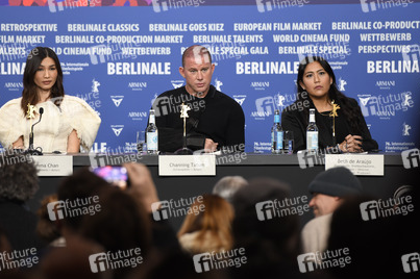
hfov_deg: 9.2
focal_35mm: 224
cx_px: 192
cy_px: 130
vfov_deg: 6.1
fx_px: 2611
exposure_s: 1/250
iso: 1000
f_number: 4
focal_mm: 200
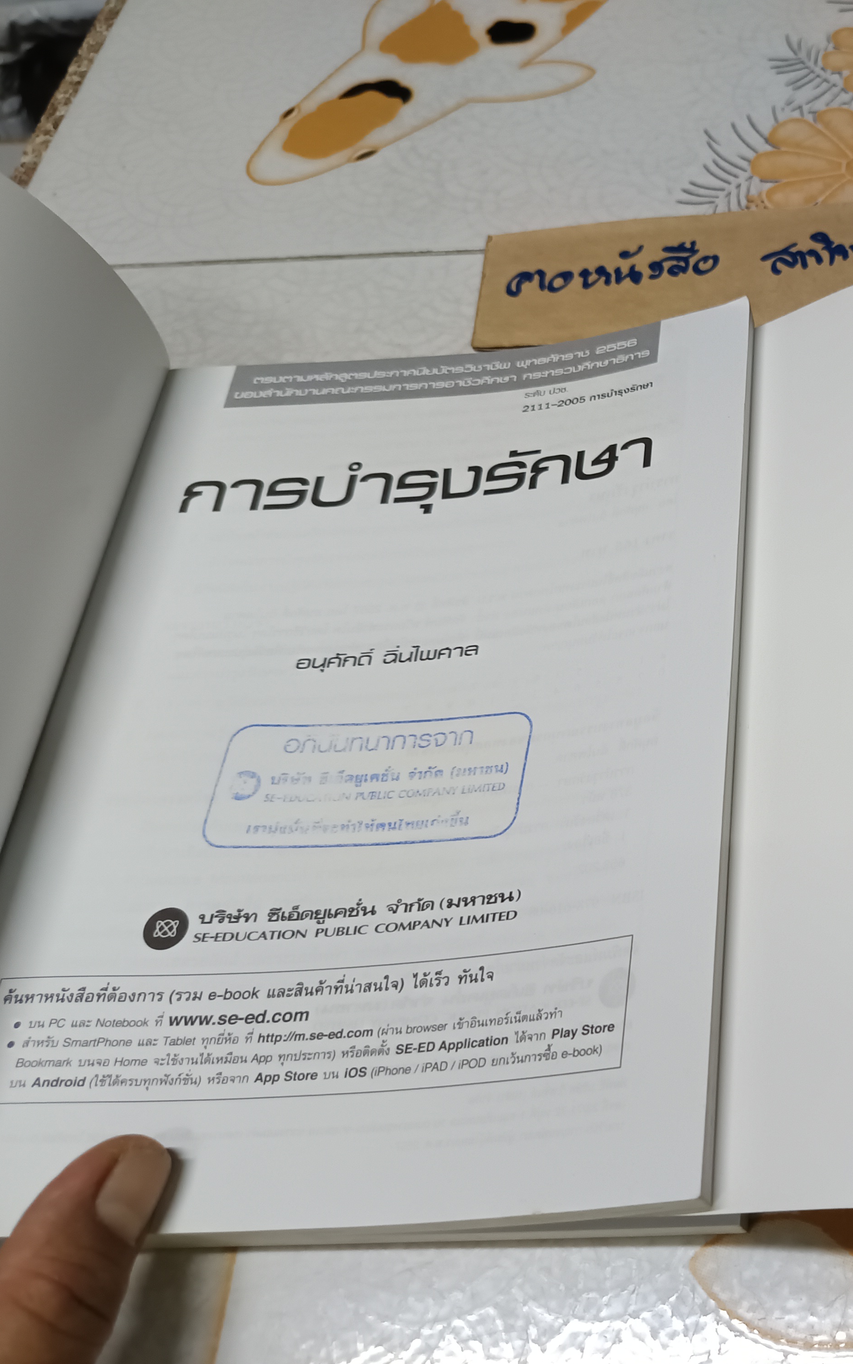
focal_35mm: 34
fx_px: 1264
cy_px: 683
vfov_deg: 56.7
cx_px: 887
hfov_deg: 33.5
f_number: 1.7
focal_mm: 5.31
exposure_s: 1/50
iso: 1087
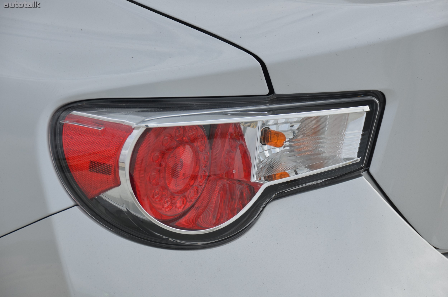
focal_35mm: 168
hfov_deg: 12.3
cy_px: 148
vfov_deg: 8.1
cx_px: 224
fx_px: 2086
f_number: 8
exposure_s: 1/250
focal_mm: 112
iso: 100
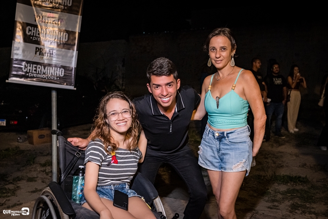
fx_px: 328
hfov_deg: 53.1
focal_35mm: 36
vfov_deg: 36.9
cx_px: 164
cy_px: 110
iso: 2500
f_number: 2.5
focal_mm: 24
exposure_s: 1/400
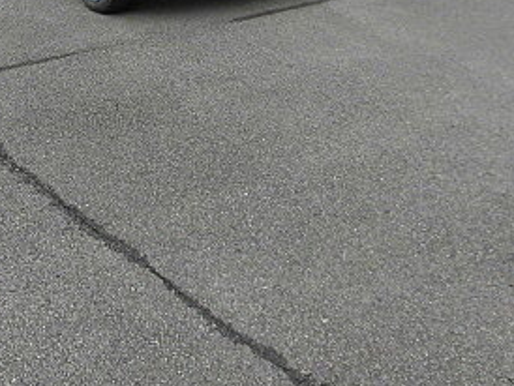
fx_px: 832
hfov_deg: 34.1
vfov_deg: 25.6
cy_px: 62
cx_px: 186
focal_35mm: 56
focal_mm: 4.3
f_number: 3.1
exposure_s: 1/800
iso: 100
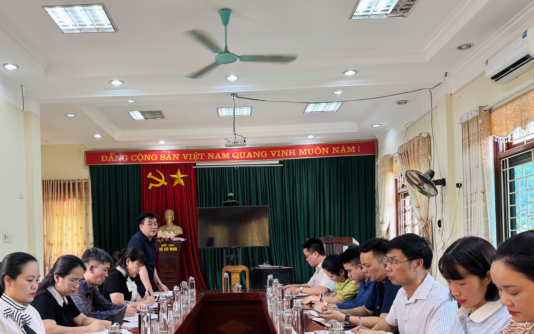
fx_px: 451
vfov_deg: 39.7
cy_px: 240
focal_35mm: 31
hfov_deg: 60.9
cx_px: 222
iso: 125
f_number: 1.78
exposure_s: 1/50
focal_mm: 6.76
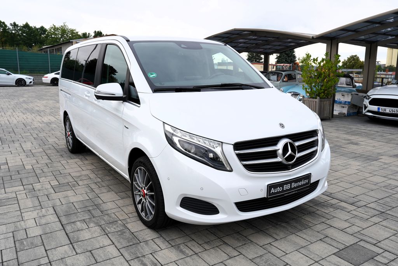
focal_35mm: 30
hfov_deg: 61.9
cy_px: 133
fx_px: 332
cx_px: 199
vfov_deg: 43.6
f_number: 6.3
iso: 100
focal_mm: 30
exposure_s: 1/160
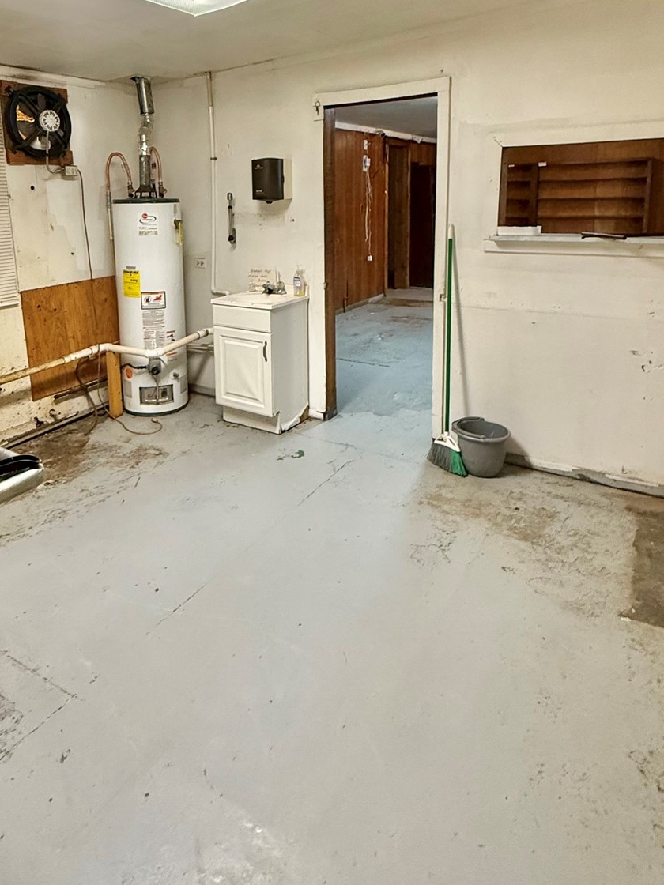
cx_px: 274
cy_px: 294
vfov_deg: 69.5
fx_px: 614
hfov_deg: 56.5
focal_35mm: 24
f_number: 2.2
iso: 500
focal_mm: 2.22
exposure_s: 1/120
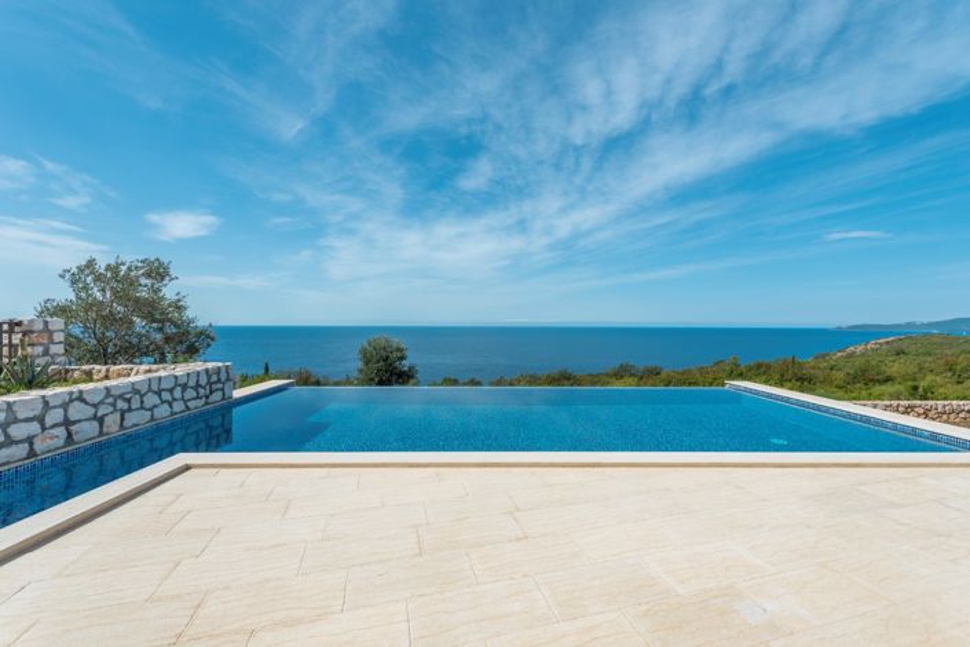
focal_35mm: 14
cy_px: 324
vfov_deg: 81.2
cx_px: 485
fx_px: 377
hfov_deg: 104.3
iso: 100
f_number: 5.6
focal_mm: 14
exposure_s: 1/800
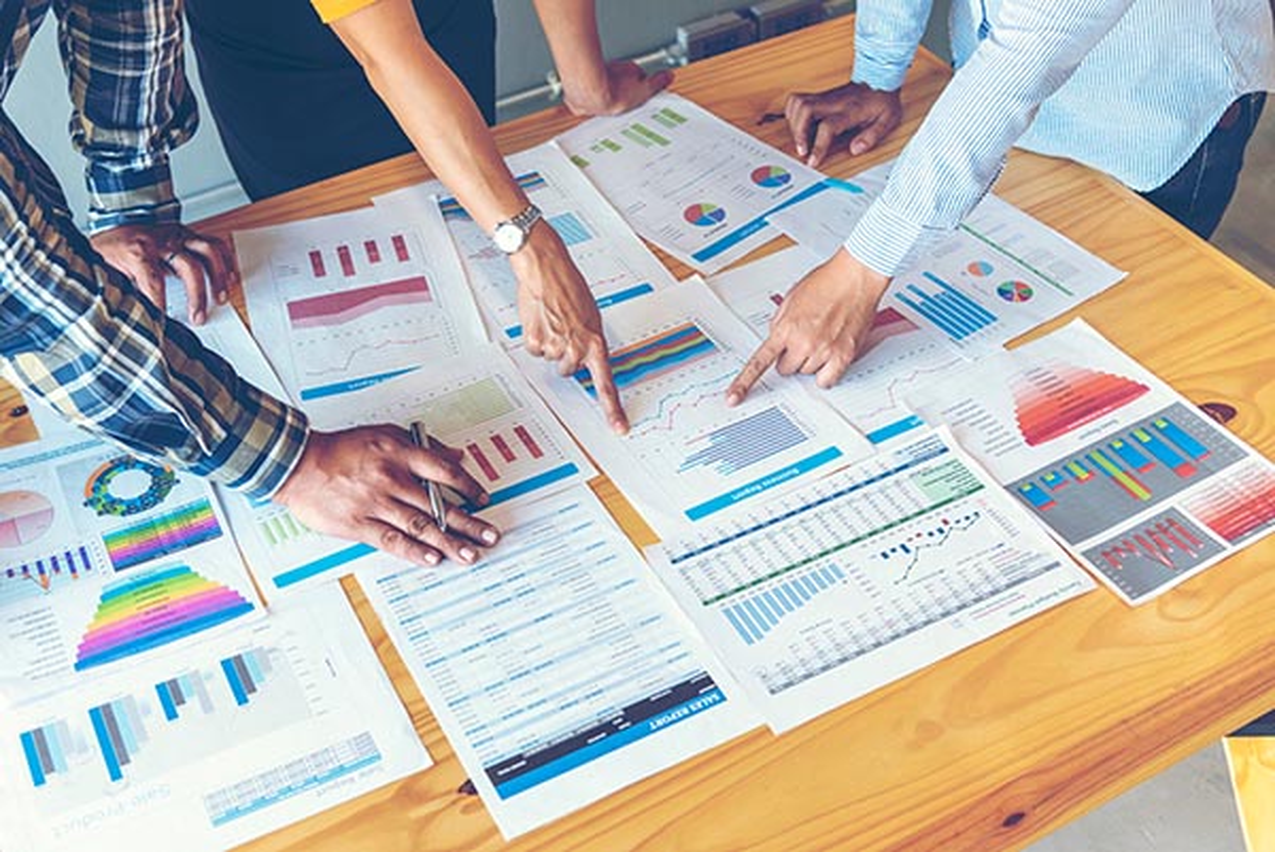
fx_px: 1772
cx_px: 638
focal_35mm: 50
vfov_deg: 27.0
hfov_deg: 39.6
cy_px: 426
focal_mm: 50
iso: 640
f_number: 4.5
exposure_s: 1/100
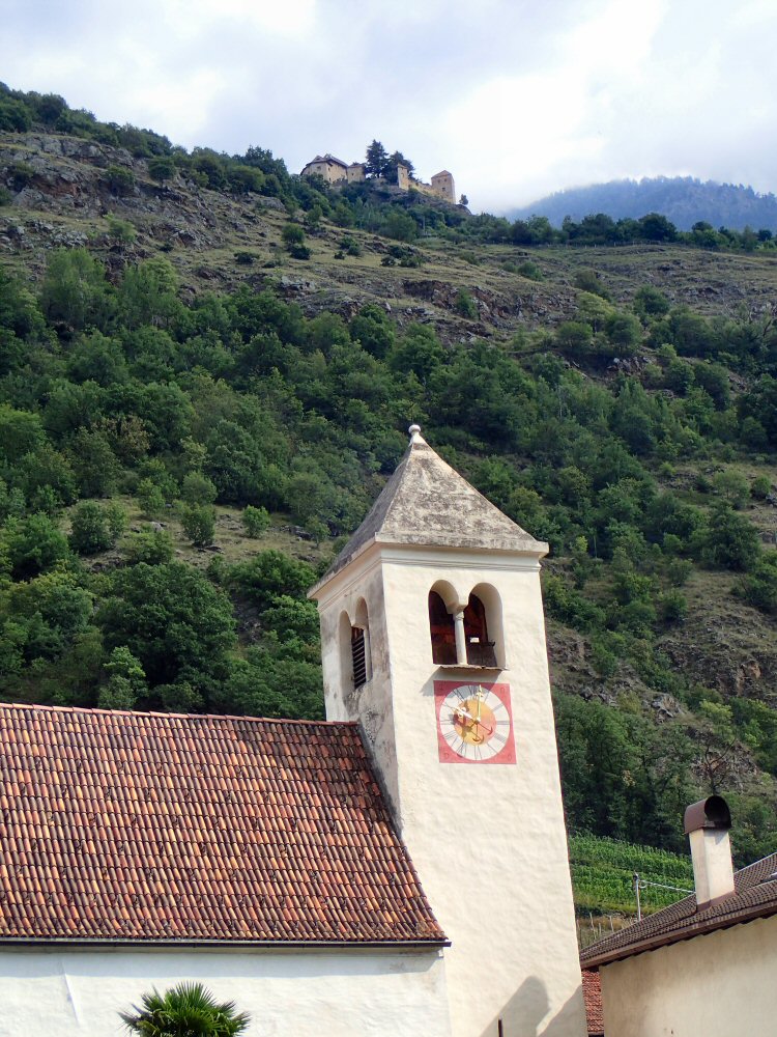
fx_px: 2095
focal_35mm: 70
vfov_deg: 27.8
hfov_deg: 21.0
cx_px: 388
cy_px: 518
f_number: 5.6
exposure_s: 1/250
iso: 100
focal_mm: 12.6
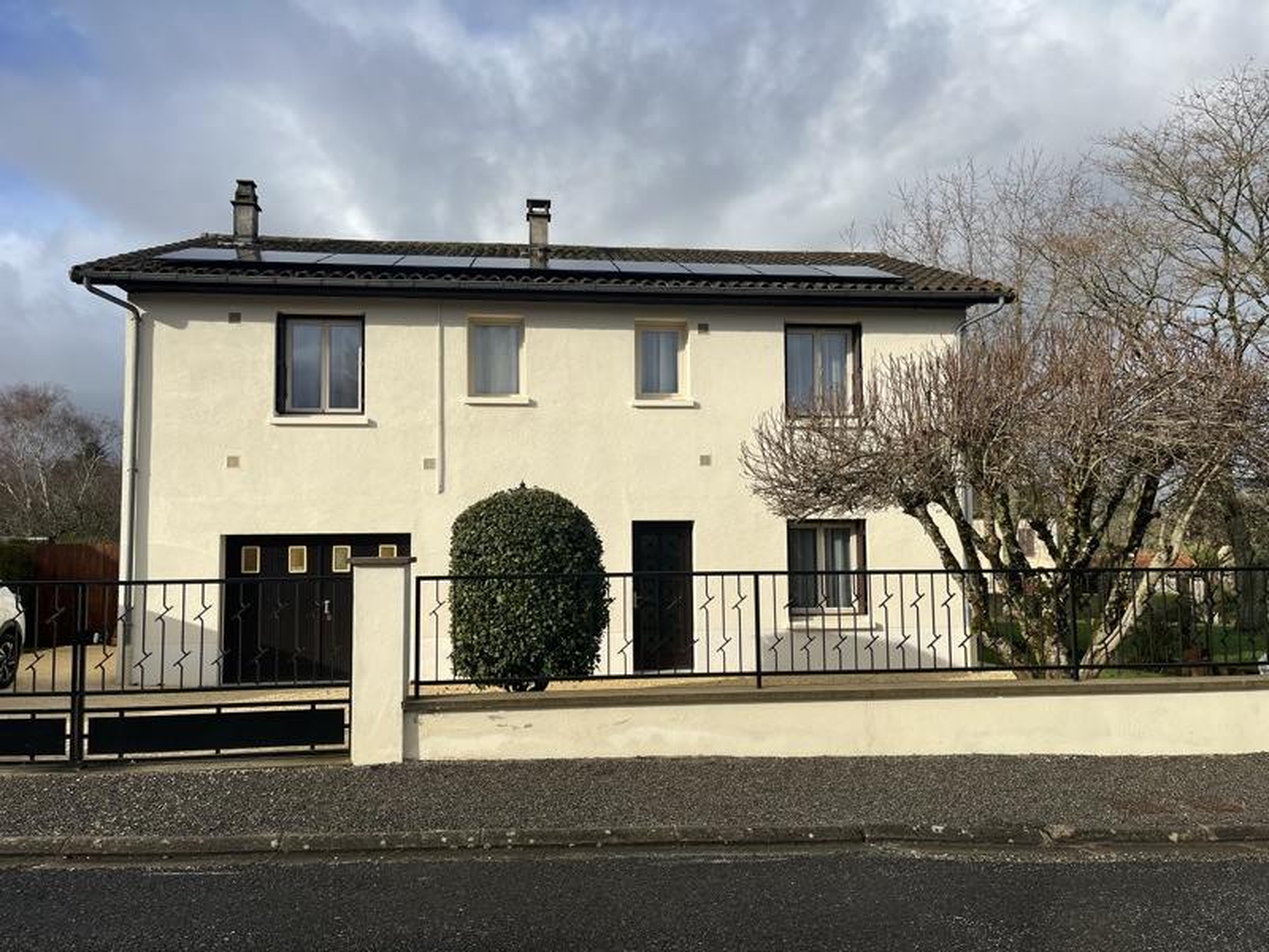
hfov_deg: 67.3
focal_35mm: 26
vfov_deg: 53.1
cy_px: 476
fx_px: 953
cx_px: 634
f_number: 1.6
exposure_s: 1/3623
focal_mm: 5.1
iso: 50
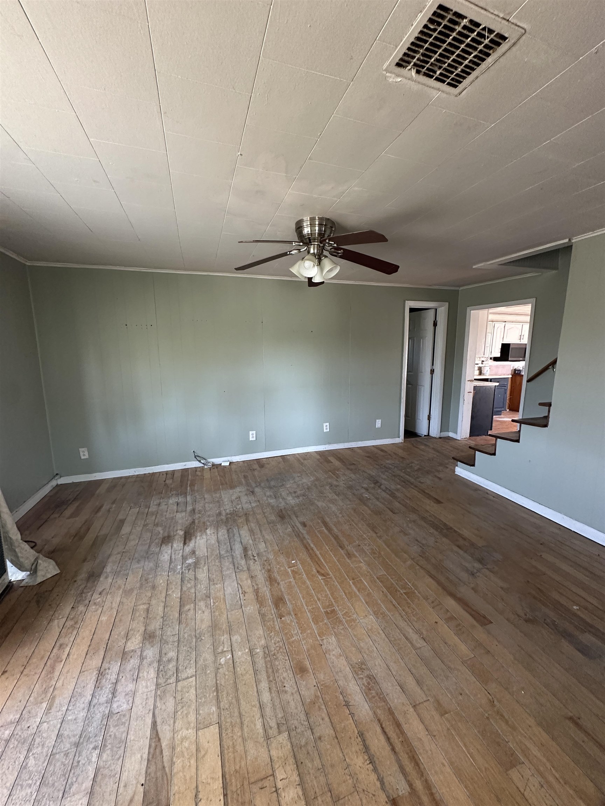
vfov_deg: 102.1
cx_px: 302
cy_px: 403
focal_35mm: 14
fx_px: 326
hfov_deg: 85.7
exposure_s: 1/71
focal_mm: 2.22
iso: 320
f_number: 2.2
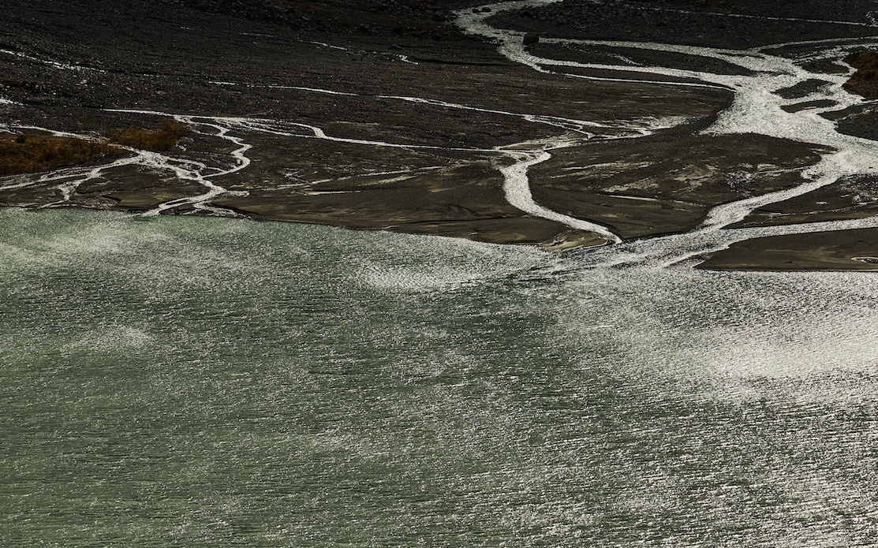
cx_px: 530
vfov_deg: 5.1
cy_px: 213
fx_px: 6100
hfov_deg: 8.2
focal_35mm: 255
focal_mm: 145
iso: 250
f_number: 8
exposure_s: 1/6400
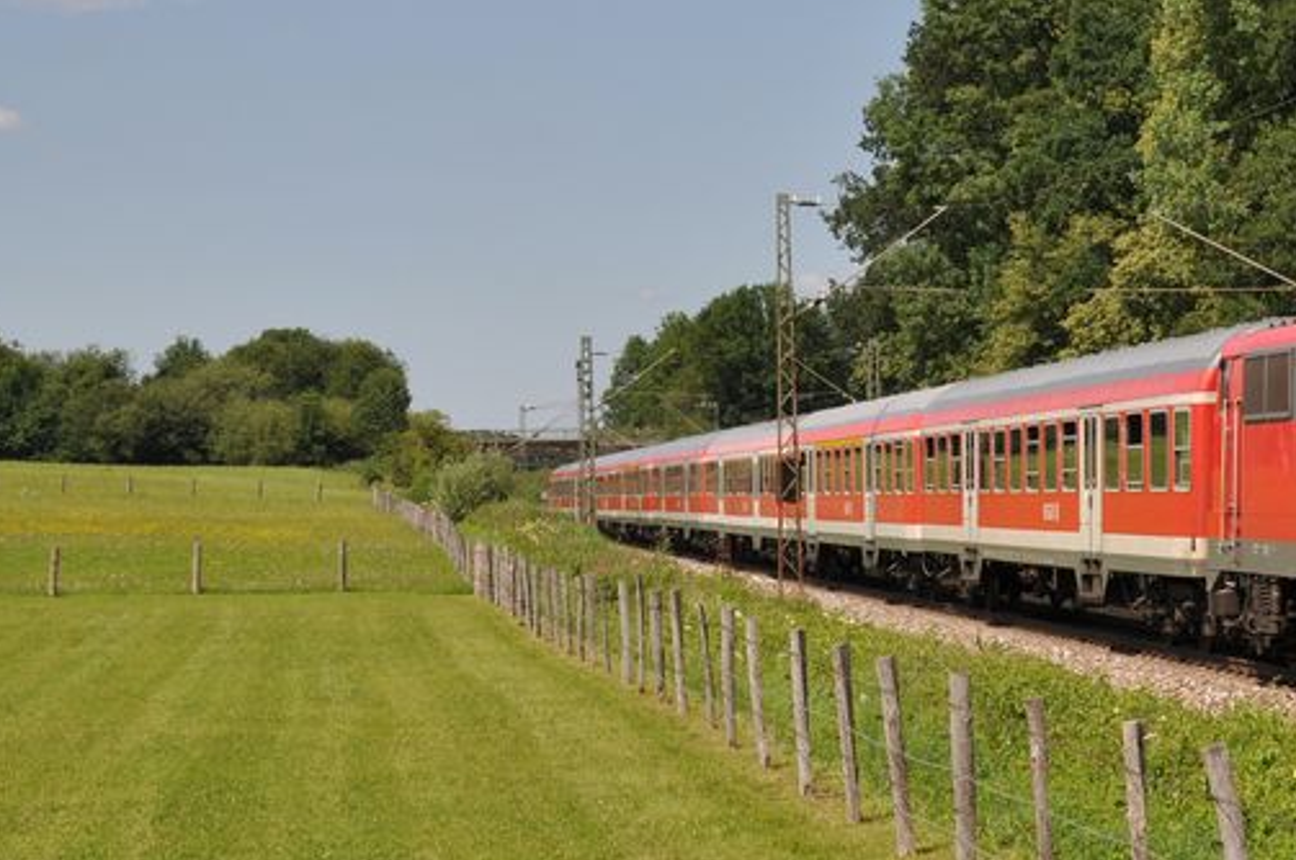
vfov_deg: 11.8
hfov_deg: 17.3
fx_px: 4171
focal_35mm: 116
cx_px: 1299
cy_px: 296
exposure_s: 1/640
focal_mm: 38
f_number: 9
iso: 250
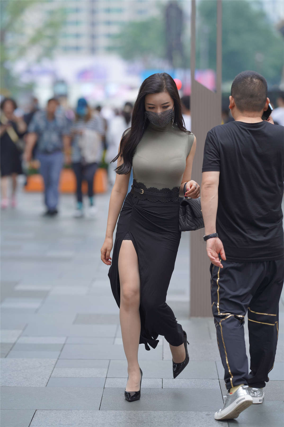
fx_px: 1597
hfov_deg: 10.2
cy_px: 214
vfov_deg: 15.2
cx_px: 142
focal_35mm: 135
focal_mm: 135
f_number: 2.5
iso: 400
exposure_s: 1/800
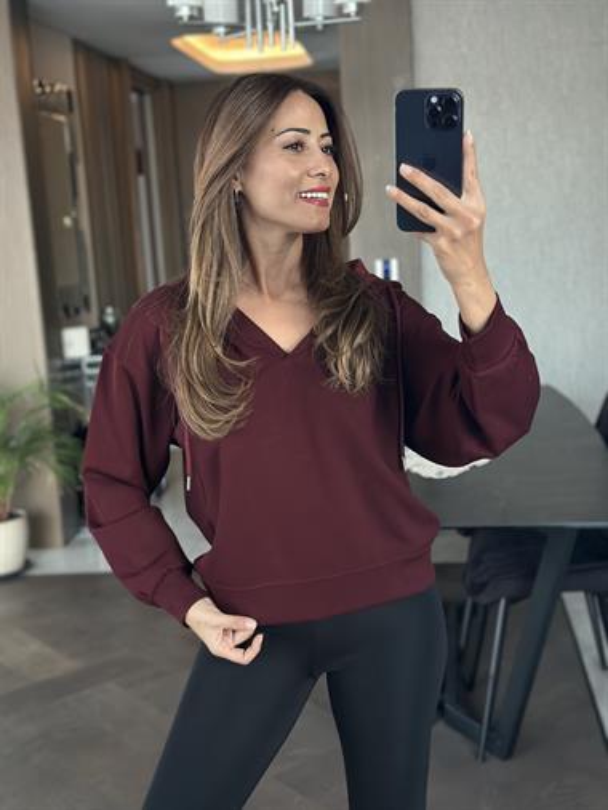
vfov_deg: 39.6
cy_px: 405
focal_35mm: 48
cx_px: 304
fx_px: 1123
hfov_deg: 30.3
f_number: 1.78
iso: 400
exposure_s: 1/40
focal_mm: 6.86
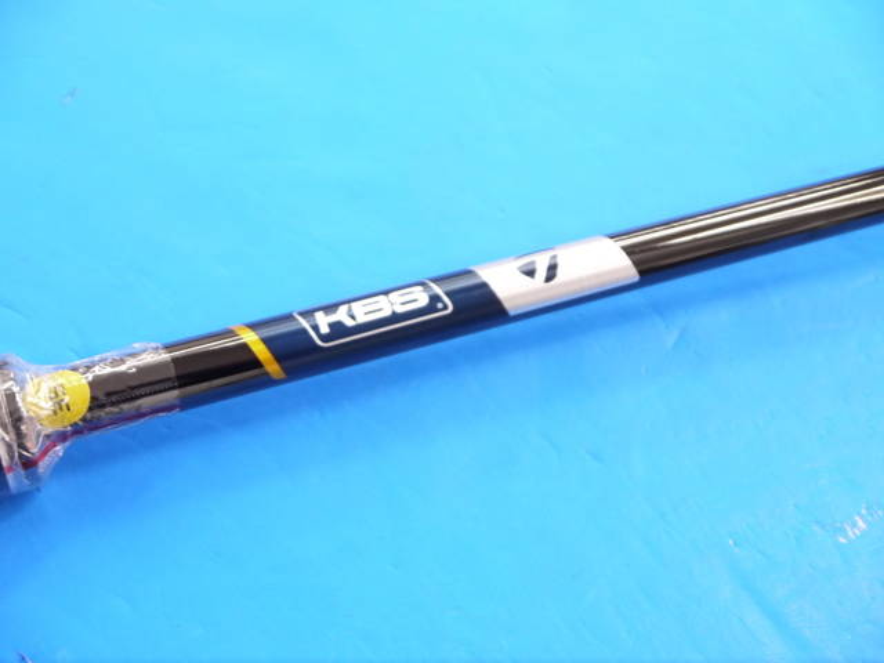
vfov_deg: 17.6
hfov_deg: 23.3
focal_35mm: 84
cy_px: 332
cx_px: 442
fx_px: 2145
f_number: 5.6
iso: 800
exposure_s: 1/60
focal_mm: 42
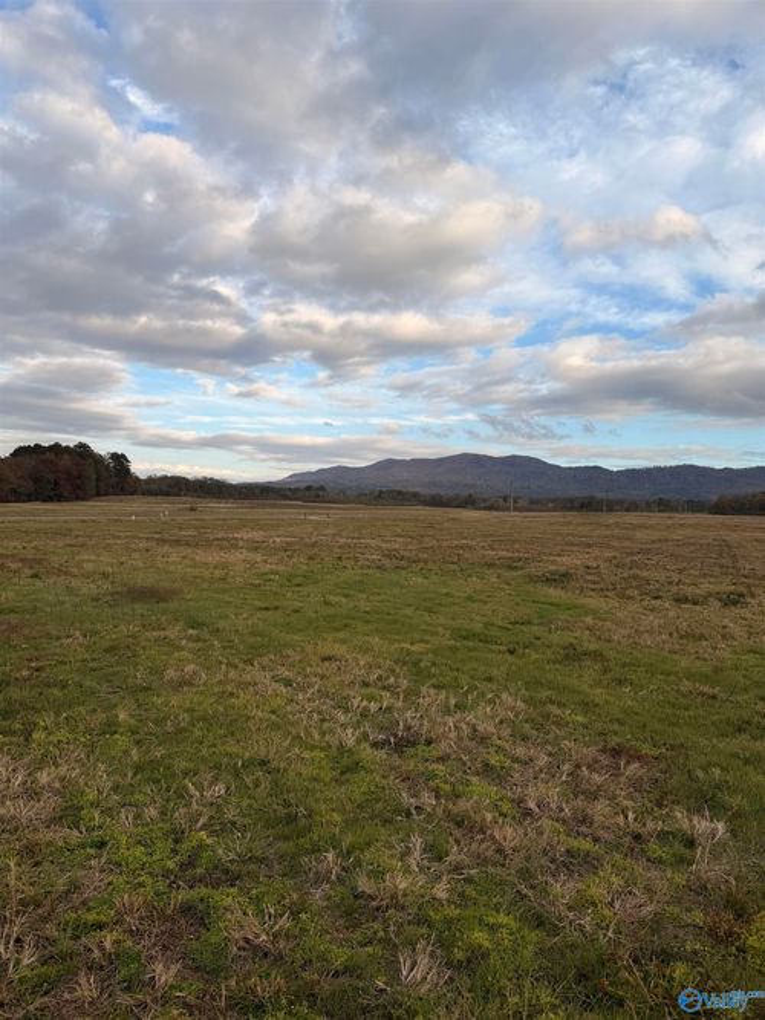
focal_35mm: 24
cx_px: 382
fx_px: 707
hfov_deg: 56.8
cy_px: 510
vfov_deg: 71.6
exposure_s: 1/3145
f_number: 1.78
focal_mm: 6.76
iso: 80
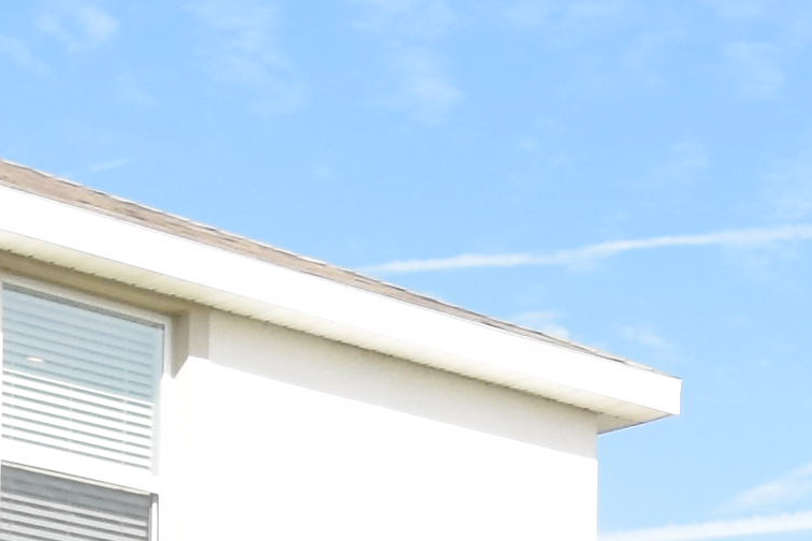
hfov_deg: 16.9
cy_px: 1196
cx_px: 792
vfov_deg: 10.3
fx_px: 2684
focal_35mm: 119
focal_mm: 10
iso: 800
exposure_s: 1/4000
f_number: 3.5
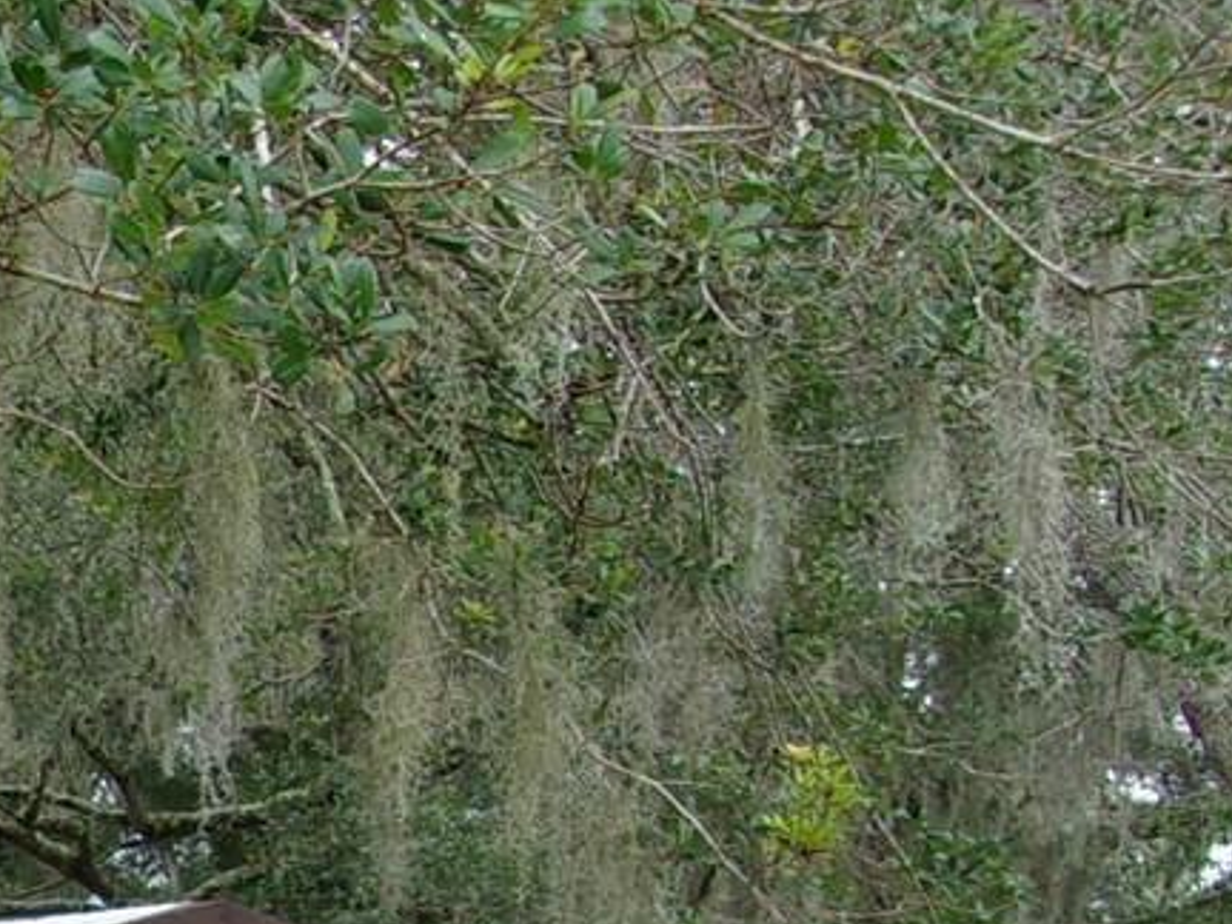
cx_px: -214
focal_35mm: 100
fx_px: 3559
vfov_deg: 13.8
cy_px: 1434
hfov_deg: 18.7
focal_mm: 4.9
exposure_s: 1/180
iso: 80
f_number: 3
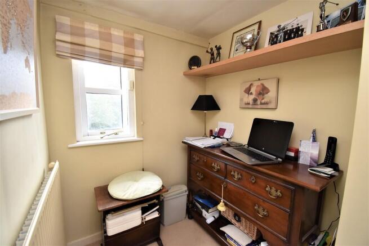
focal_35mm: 15
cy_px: 123
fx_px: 154
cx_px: 184
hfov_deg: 100.4
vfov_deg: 77.4
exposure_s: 1/100
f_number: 5
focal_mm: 10
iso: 800
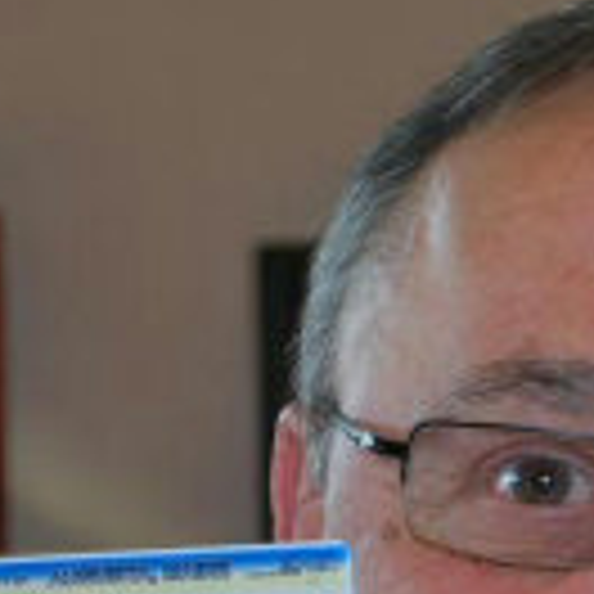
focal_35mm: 340
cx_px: 594
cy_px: 711
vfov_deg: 5.1
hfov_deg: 5.1
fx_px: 6602
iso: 200
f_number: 5.6
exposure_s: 1/60
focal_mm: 55
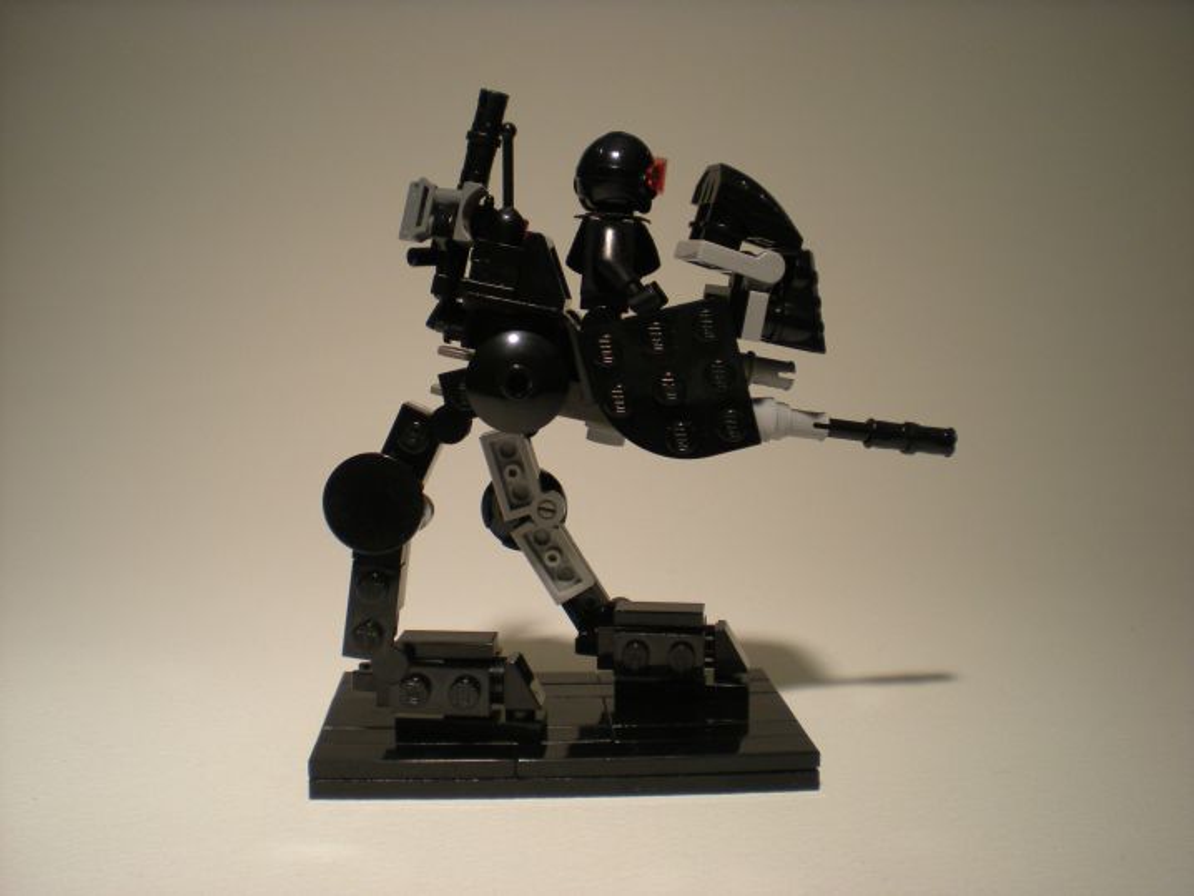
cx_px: 597
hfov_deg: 49.0
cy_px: 448
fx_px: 1311
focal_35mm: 38
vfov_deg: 37.7
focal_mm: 6.3
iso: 126
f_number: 3.1
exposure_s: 1/65
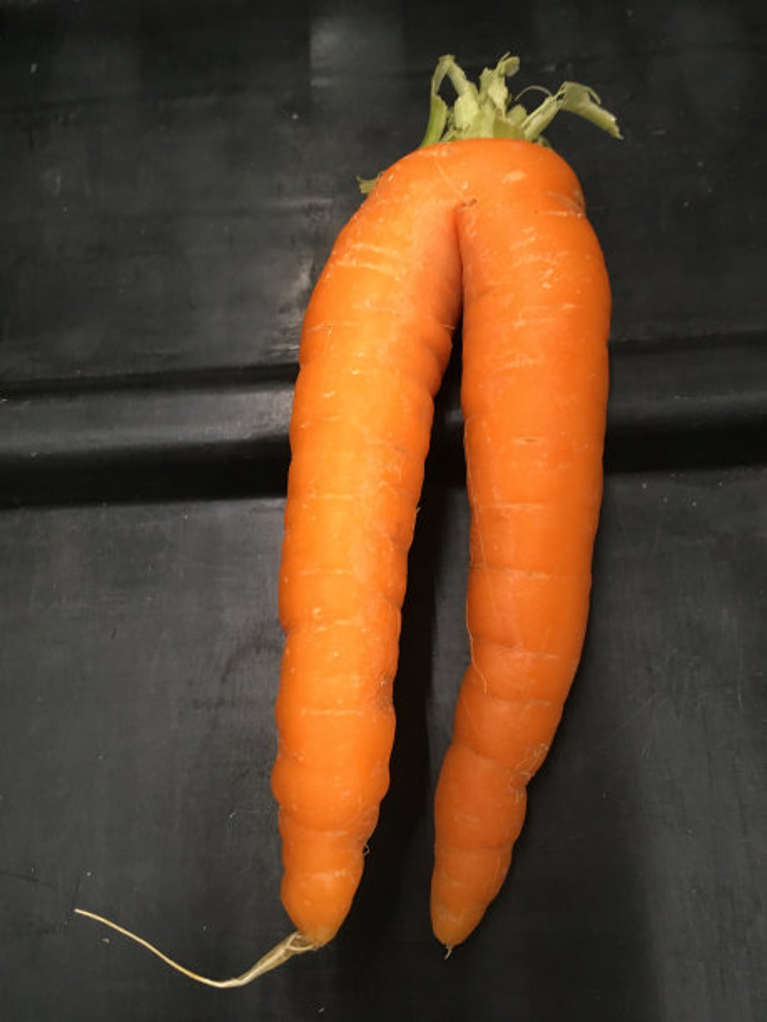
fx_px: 857
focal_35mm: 29
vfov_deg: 61.7
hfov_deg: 48.2
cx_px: 384
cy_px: 511
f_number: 2.2
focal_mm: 4.15
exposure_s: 1/33
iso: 160
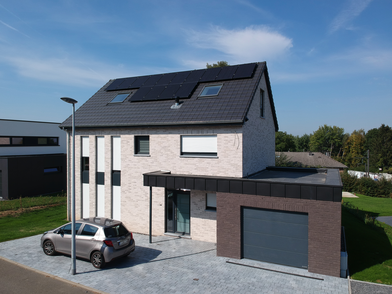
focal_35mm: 25
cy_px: 147
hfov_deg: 69.4
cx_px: 196
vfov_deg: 54.9
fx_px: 283
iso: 100
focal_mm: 4.49
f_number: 2.6
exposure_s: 1/1600
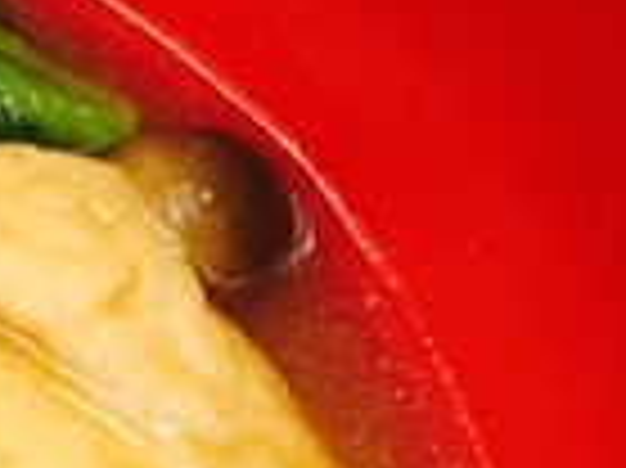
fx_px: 2421
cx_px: -504
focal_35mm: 134
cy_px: 770
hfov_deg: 13.3
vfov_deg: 10.5
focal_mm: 4.15
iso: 100
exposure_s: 1/30
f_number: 2.2
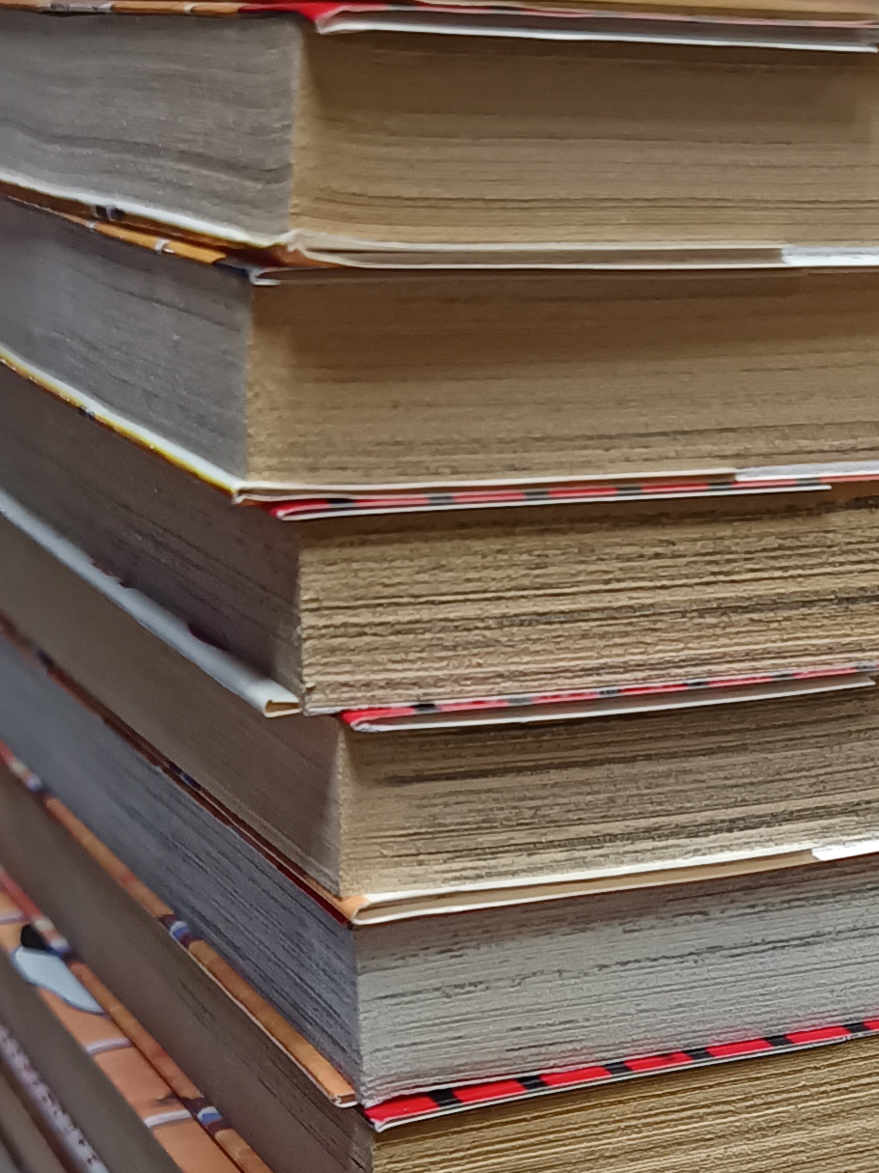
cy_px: 1287
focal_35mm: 79
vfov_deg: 23.2
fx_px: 2675
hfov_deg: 18.4
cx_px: 739
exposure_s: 1/25
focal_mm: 5.31
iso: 1026
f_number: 1.7
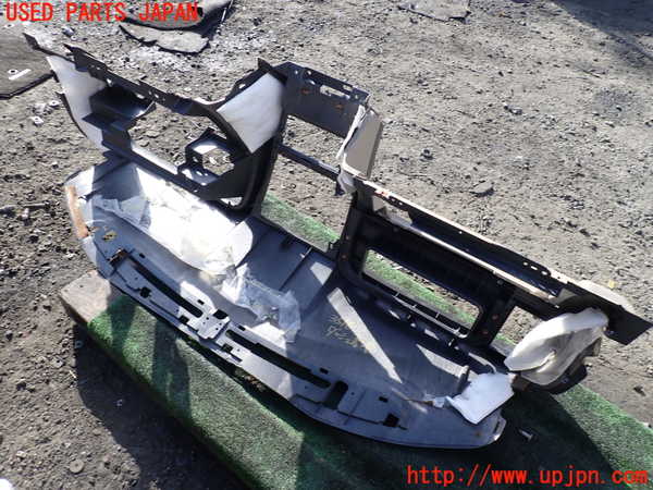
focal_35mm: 25
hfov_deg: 69.4
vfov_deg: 54.9
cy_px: 245
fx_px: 472
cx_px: 326
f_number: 2.8
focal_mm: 4.5
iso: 100
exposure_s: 1/400
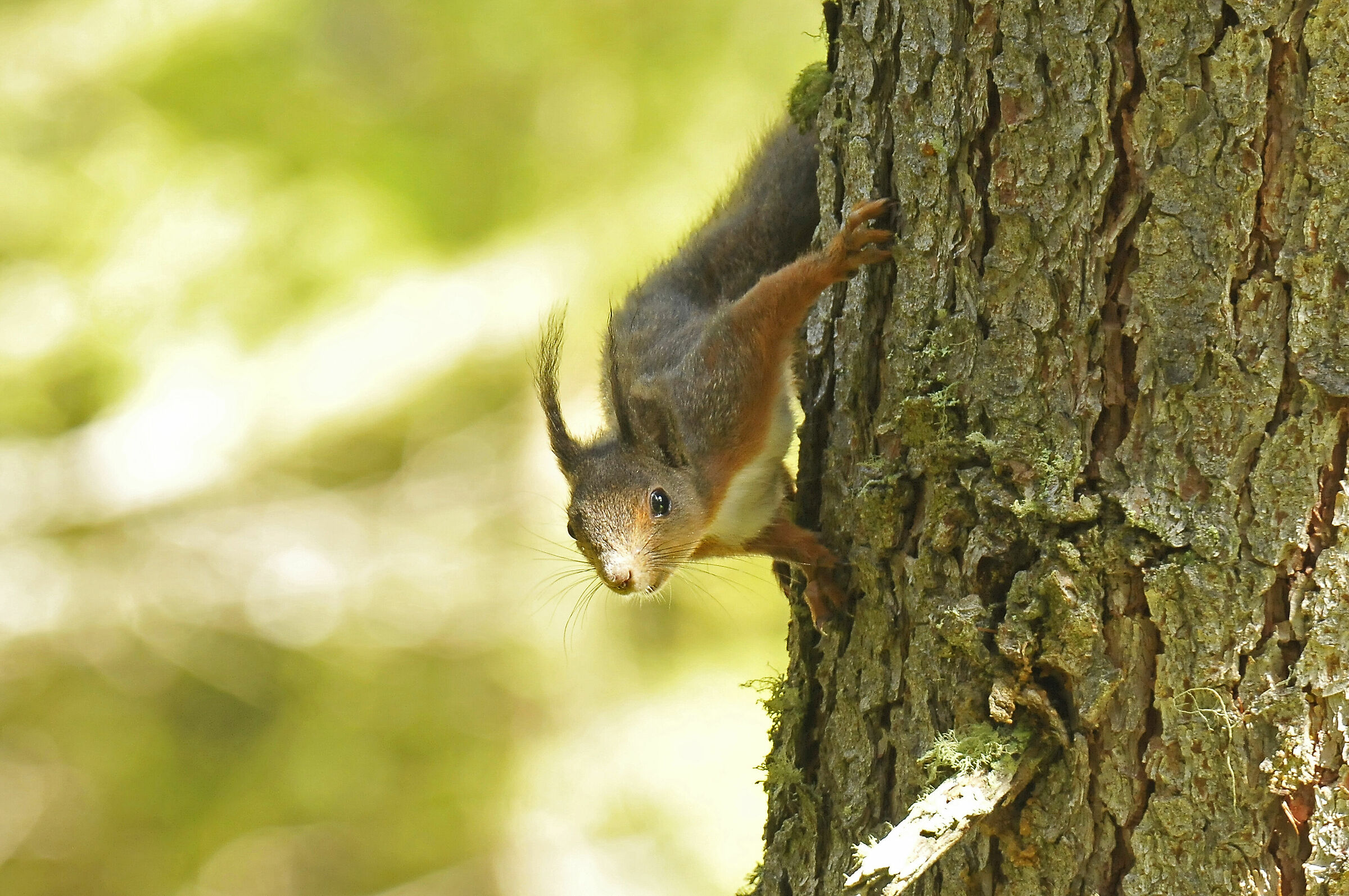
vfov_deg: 1.7
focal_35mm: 825
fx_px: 30877
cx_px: 674
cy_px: 448
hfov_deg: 2.5
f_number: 8
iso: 800
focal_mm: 550
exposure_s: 1/60
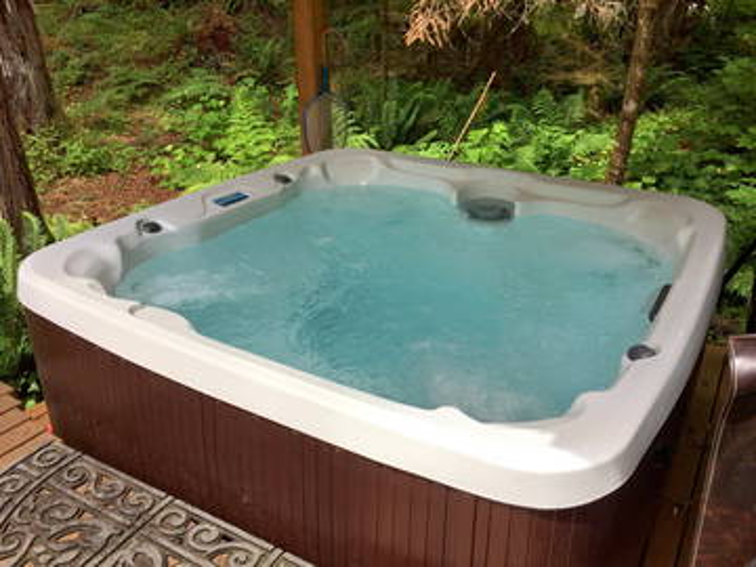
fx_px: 633
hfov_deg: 61.7
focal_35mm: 29
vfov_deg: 48.2
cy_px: 284
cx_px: 378
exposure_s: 1/618
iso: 32
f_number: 2.2
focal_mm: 4.15
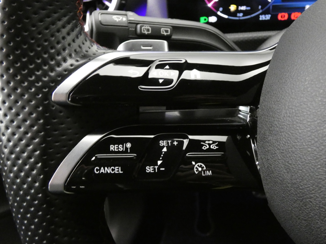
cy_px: 122
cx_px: 163
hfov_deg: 60.0
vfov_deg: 46.8
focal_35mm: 30
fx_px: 283
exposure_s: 1/13
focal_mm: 5.3
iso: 1600
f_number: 3.3
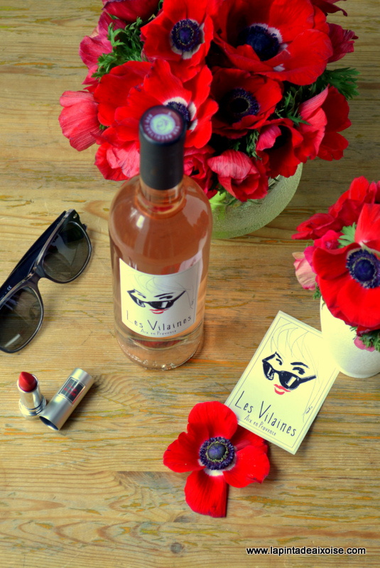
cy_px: 284
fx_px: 1303
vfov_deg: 24.6
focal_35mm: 82
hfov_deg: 16.6
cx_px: 190
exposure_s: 1/60
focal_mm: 55
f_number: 7.1
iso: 400
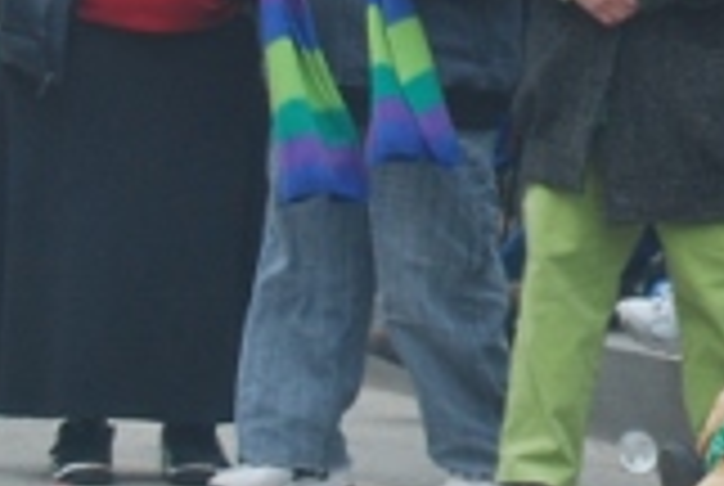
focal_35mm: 387
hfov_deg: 5.2
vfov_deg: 3.6
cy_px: -266
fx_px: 7797
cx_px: 1349
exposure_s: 1/80
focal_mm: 52
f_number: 5.6
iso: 200
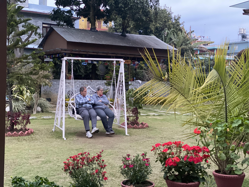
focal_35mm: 52
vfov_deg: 28.0
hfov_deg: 36.8
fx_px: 374
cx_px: 124
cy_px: 94
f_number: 2
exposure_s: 1/35
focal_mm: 6
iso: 400
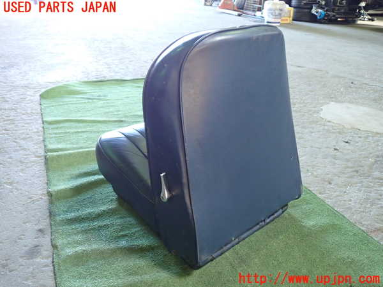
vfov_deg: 46.8
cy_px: 144
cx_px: 192
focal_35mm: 30
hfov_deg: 60.0
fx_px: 332
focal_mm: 5.4
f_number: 2.3
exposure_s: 1/30
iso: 500
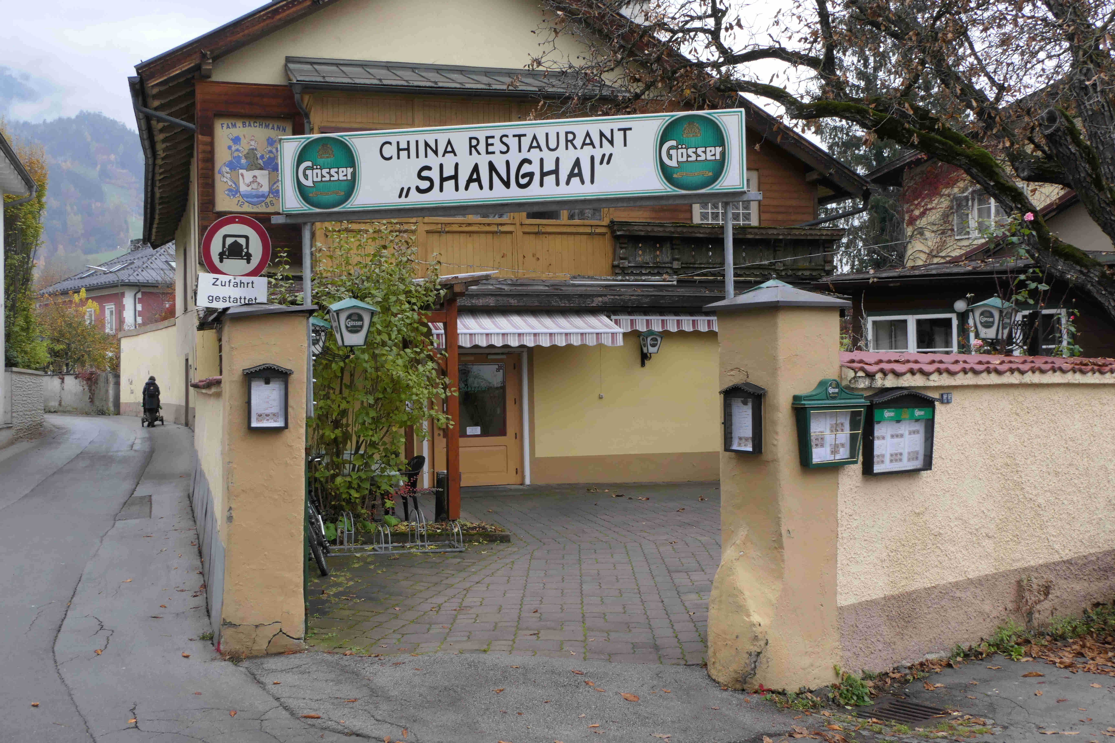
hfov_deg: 50.7
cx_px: 558
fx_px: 1177
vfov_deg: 35.1
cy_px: 372
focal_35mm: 38
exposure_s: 1/80
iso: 400
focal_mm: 13.8
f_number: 9
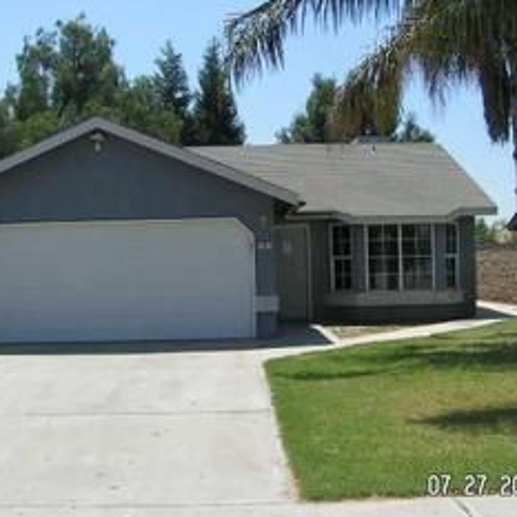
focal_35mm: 50
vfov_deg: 34.0
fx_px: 845
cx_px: 229
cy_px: 253
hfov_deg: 34.0
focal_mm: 5.8
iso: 50
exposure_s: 1/1000
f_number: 3.5
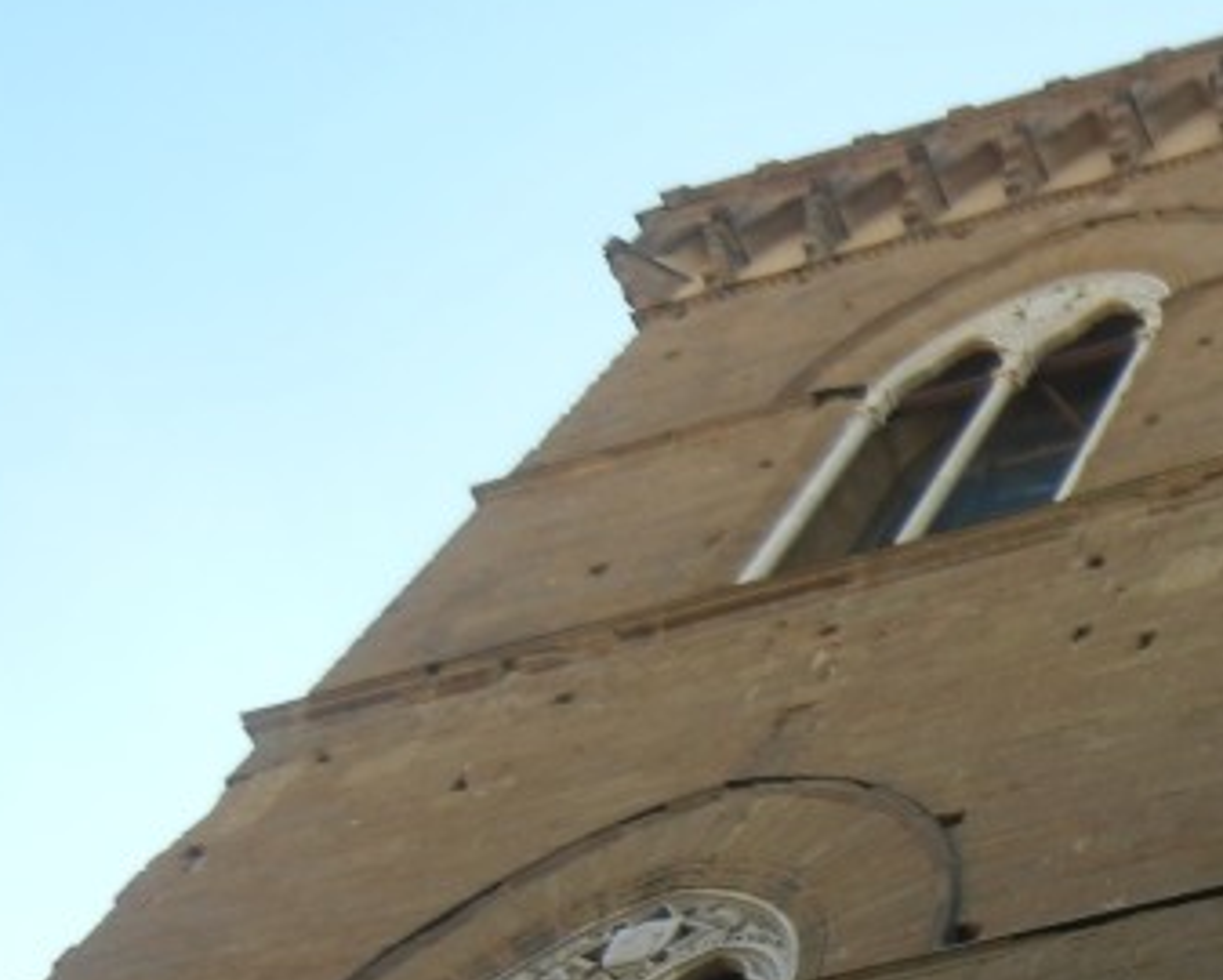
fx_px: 3223
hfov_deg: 19.5
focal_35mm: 89
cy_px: 820
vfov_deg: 17.1
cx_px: 1658
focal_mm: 5.4
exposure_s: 1/598
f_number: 3.5
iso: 160
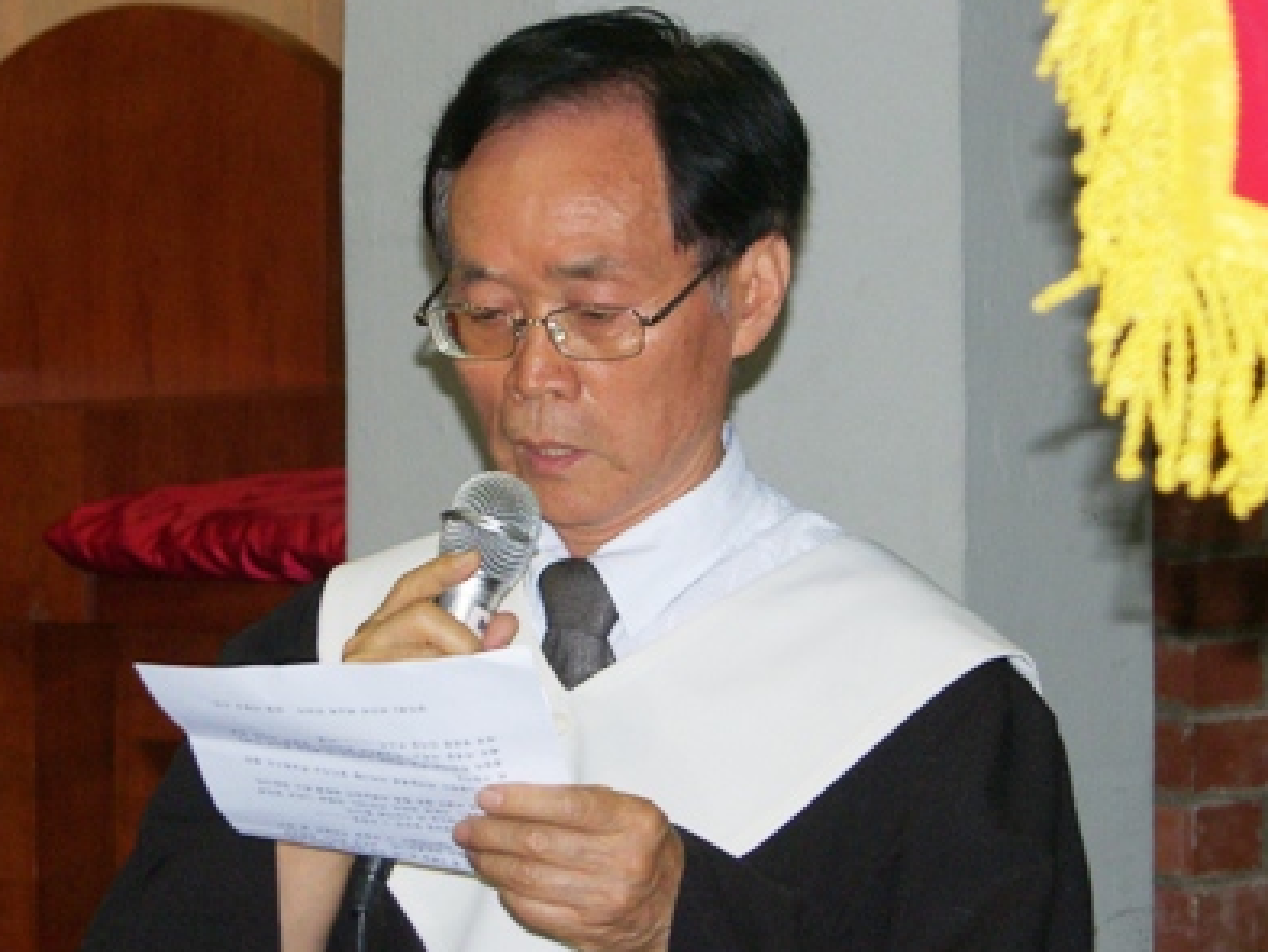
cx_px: 584
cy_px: 474
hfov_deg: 9.0
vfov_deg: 6.8
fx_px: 8061
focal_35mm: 220
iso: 100
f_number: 3.5
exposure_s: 1/100
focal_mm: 34.8
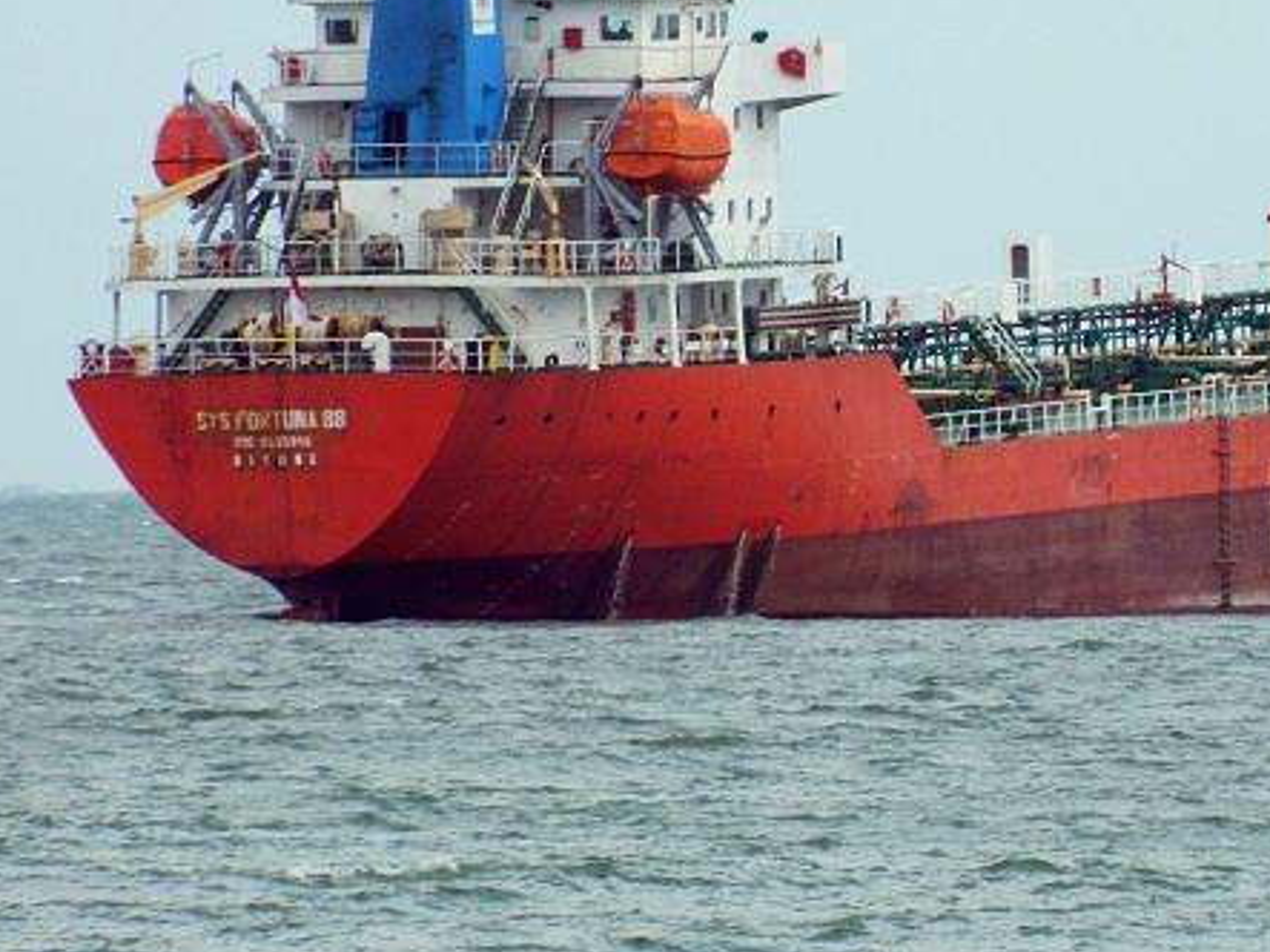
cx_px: 754
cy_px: 218
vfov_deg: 1.6
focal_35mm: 949
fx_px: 34808
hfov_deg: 2.1
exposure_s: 1/500
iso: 80
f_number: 5.8
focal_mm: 94.5
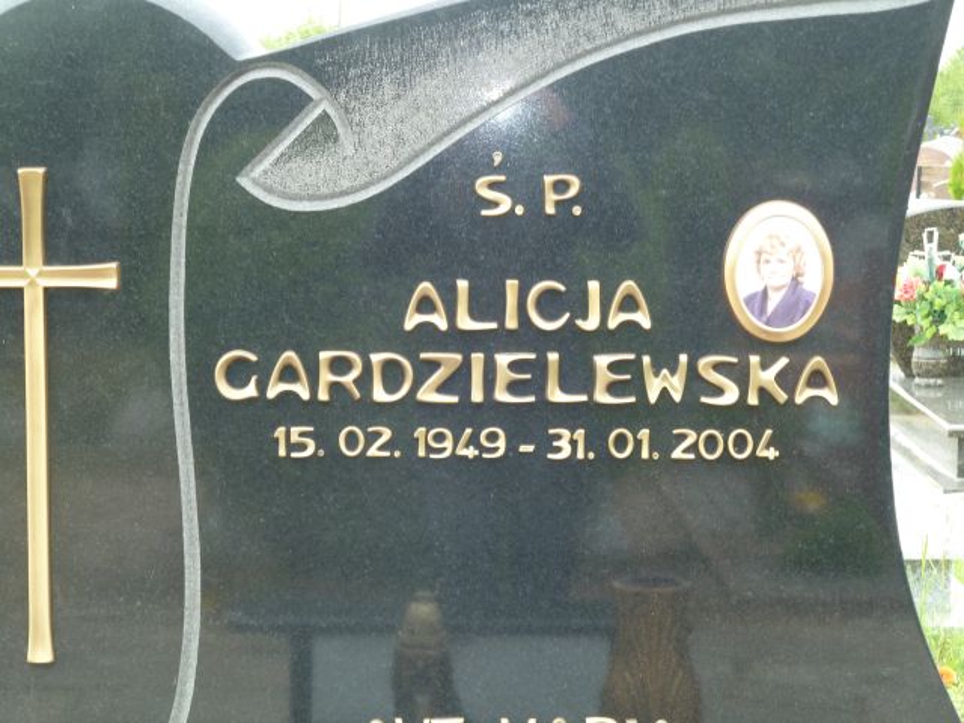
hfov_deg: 18.9
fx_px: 2896
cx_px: 482
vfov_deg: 14.2
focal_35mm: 104
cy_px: 362
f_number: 4.3
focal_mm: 17
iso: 100
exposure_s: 1/40
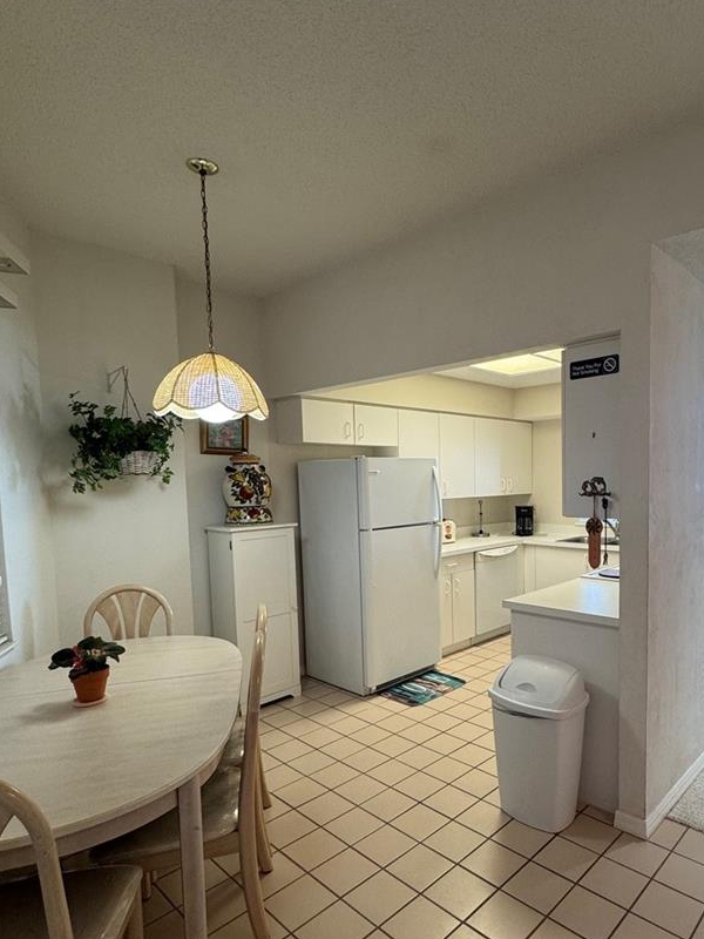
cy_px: 522
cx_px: 455
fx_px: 569
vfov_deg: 78.7
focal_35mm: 21
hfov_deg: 62.2
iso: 160
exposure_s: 1/60
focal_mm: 2.22
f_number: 2.2
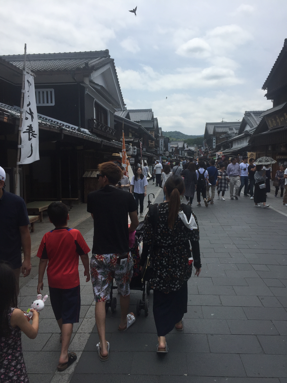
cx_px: 144
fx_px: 321
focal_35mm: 29
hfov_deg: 48.2
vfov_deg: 61.7
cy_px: 192
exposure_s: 1/2825
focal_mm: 4.15
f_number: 2.2
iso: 32
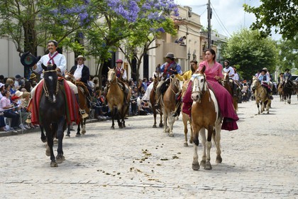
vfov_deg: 13.0
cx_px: 149
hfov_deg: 19.5
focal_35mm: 105
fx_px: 869
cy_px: 100
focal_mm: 105
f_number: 11
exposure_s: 1/320
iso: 400
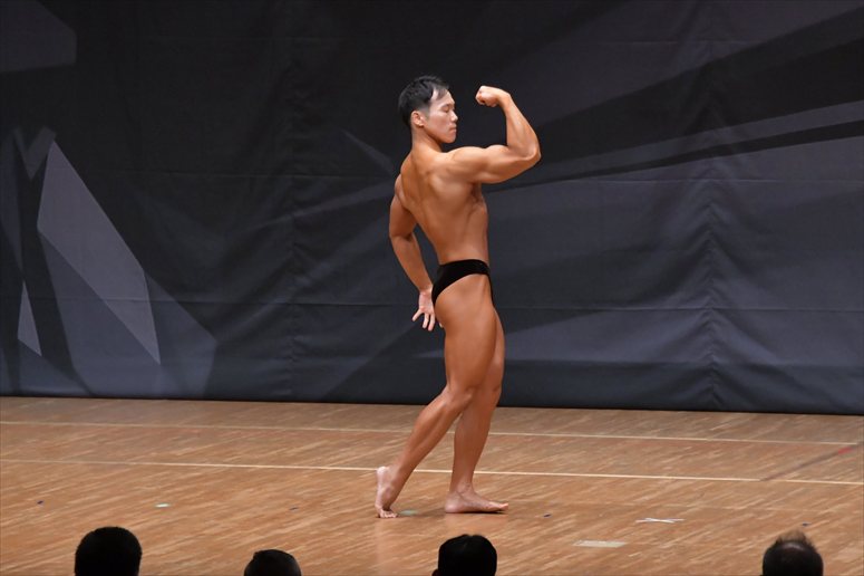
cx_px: 432
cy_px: 288
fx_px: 6117
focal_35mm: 255
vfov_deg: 5.4
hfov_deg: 8.1
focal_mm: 170
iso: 6400
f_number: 5.6
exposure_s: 1/400
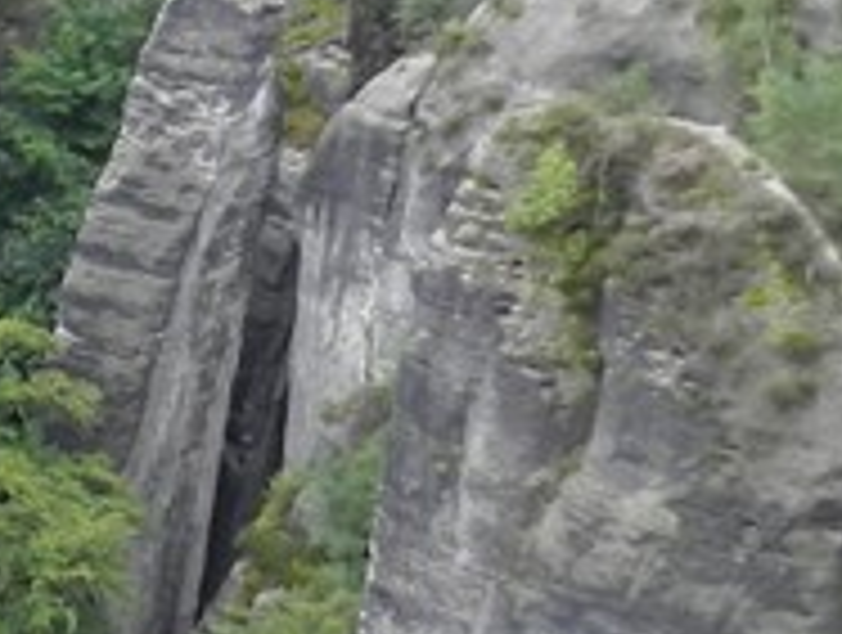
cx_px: -937
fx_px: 3729
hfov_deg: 11.4
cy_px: 333
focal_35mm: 153
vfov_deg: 9.7
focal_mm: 5
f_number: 3.6
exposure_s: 1/100
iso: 160
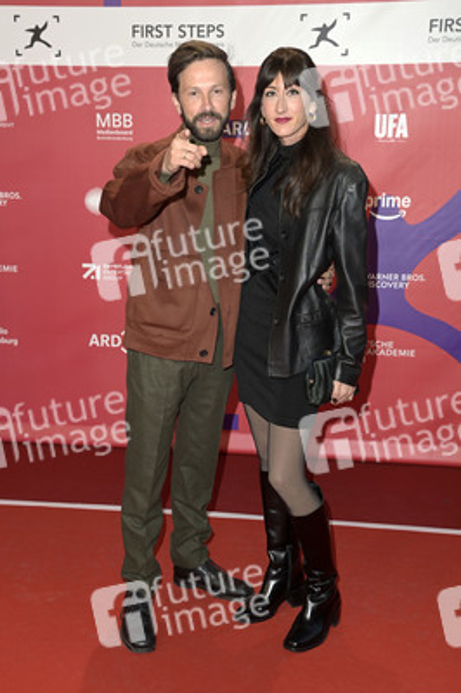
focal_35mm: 48
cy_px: 346
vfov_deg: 41.1
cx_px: 230
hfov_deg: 28.0
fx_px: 924
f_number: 5.6
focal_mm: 48
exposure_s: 1/160
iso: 400
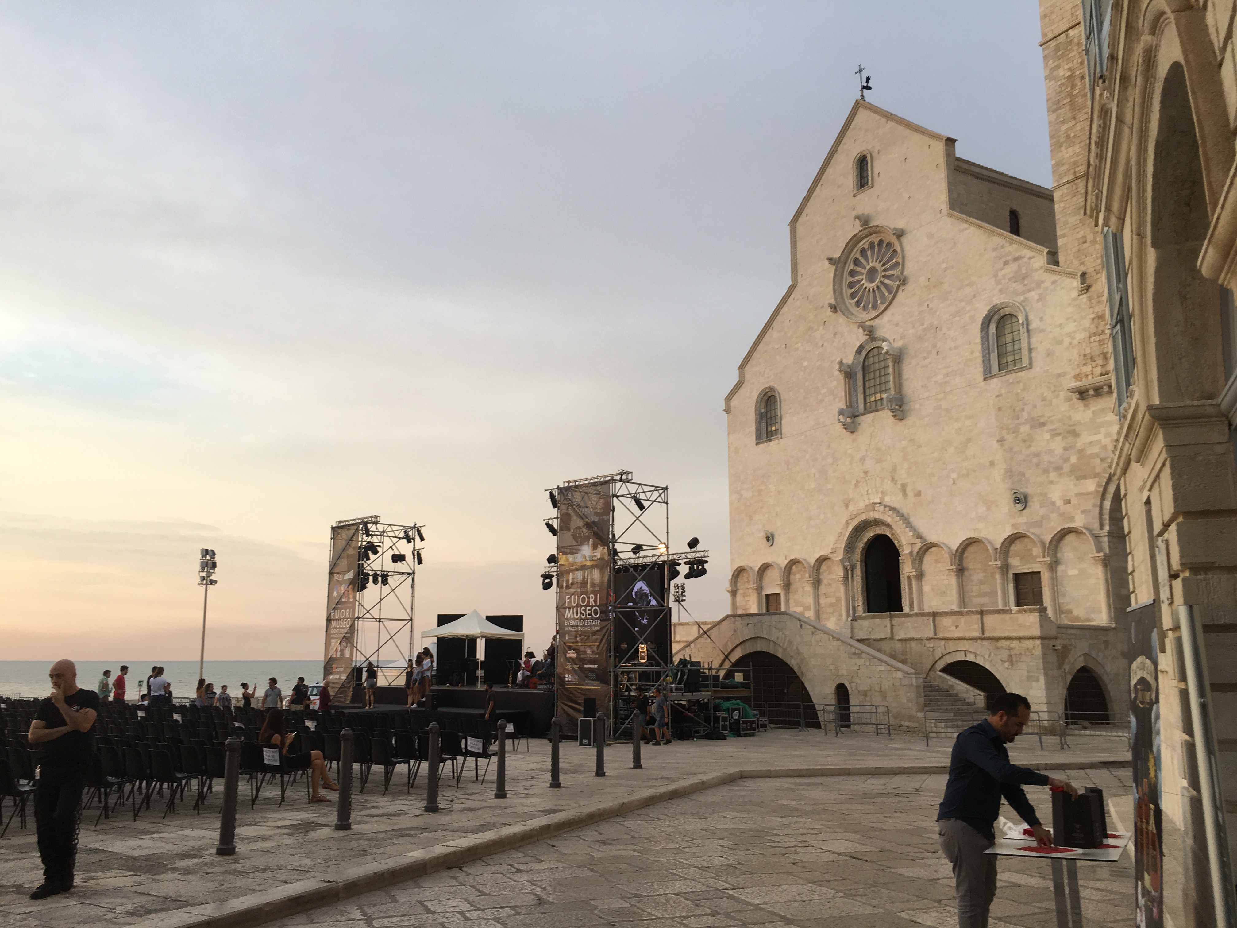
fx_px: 1036
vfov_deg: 48.2
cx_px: 618
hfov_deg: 61.7
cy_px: 464
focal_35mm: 29
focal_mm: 4.15
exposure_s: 1/157
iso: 25
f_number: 2.2
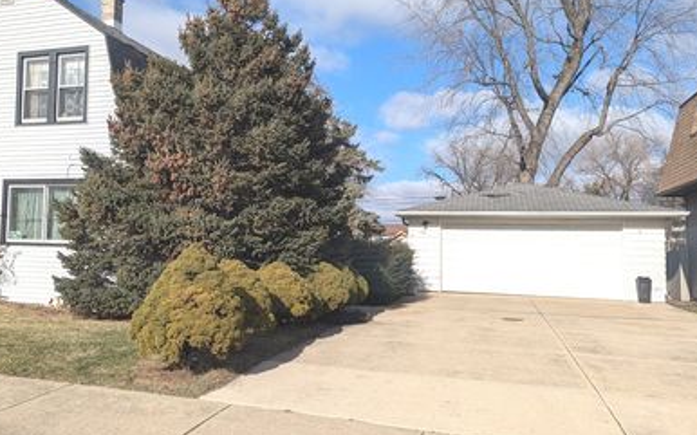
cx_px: 251
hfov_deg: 57.3
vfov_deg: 38.3
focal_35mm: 33
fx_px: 627
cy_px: 205
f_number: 1.85
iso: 35
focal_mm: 6.81
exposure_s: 1/3906
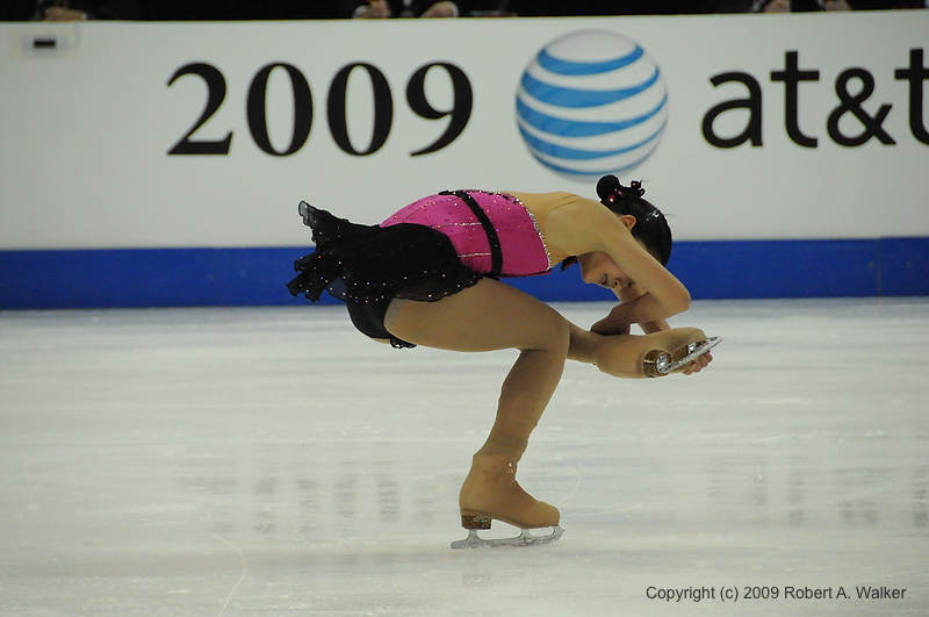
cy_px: 308
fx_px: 7731
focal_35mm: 300
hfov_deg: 6.9
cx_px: 464
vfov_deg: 4.6
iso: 3200
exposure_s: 1/1250
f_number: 5.6
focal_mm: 200
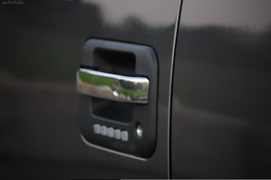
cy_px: 90
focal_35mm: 202
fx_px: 1523
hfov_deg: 10.2
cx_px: 136
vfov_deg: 6.8
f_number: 5
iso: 800
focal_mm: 135
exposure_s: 1/30
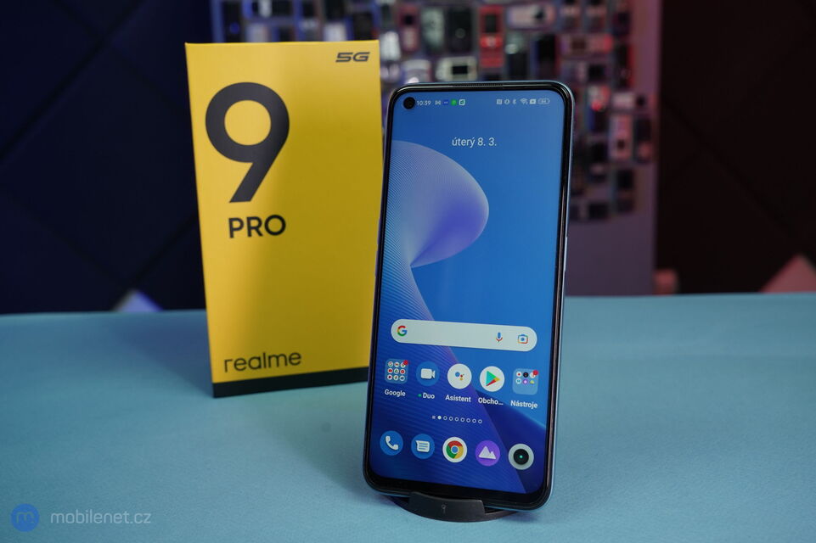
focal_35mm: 36
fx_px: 816
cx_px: 408
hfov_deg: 53.1
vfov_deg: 36.8
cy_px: 272
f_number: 7.1
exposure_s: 1/160
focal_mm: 36
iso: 1250
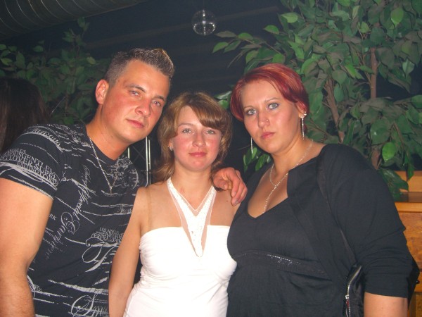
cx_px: 211
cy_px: 158
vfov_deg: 37.7
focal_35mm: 38
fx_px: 463
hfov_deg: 49.0
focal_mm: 7.9
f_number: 2.8
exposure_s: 1/60
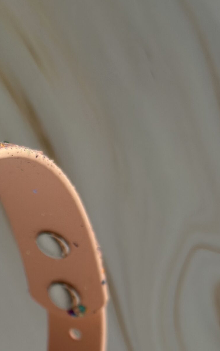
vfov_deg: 18.8
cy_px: 351
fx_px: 1036
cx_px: -30
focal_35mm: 108
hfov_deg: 11.9
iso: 80
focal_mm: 6.86
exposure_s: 1/322
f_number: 1.78
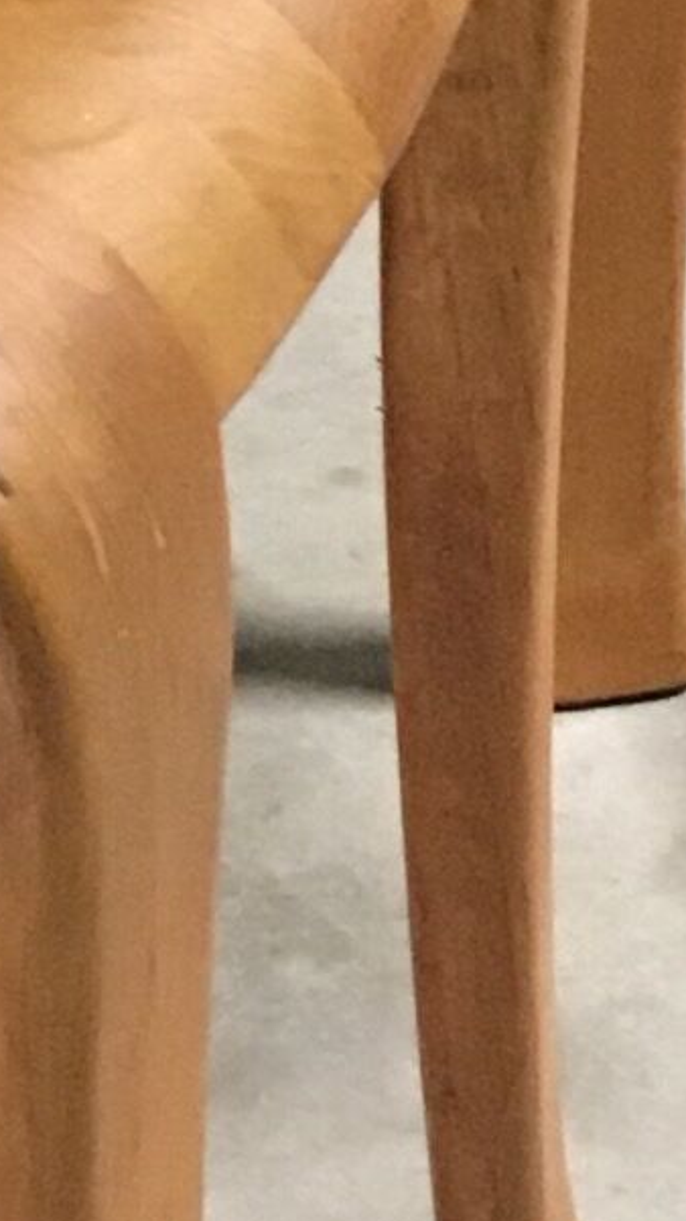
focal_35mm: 212
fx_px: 6857
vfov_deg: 9.8
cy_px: -798
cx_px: -1051
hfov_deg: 5.5
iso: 400
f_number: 2.2
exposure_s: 1/17
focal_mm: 4.15
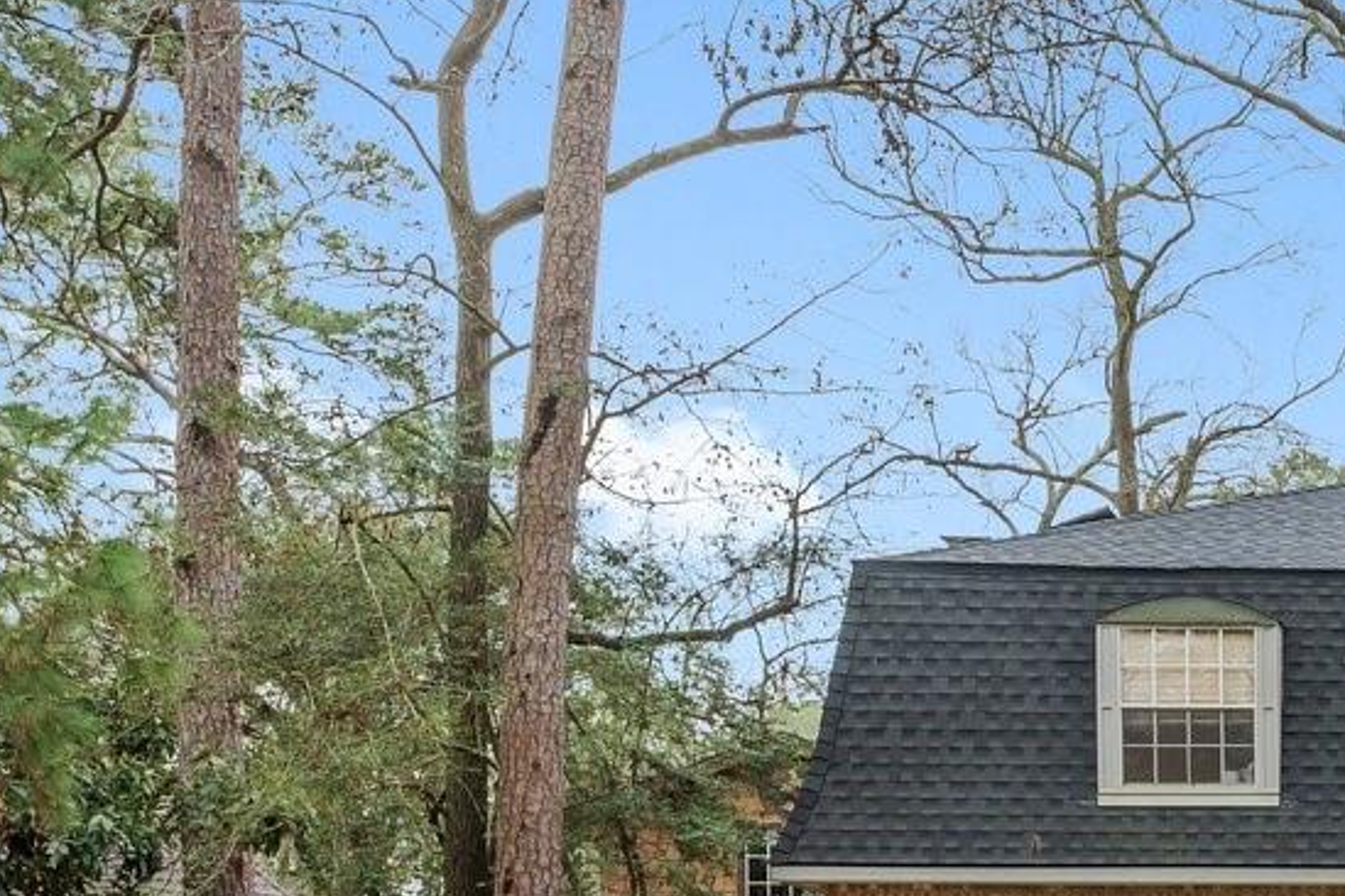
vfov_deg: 15.8
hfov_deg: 20.4
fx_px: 3091
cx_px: 2122
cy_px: 1127
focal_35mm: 83
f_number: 10
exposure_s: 1/125
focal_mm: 22.2
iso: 400
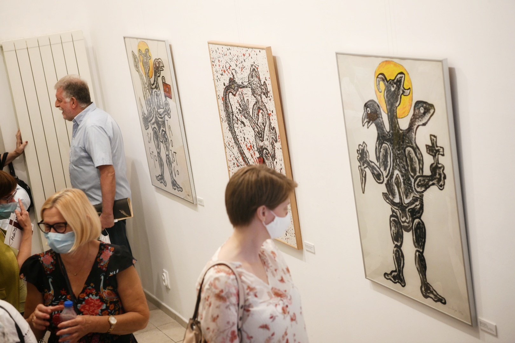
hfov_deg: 28.8
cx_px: 258
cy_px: 172
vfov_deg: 19.5
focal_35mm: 70
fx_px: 1001
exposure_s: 1/320
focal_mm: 70
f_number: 4
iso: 2500
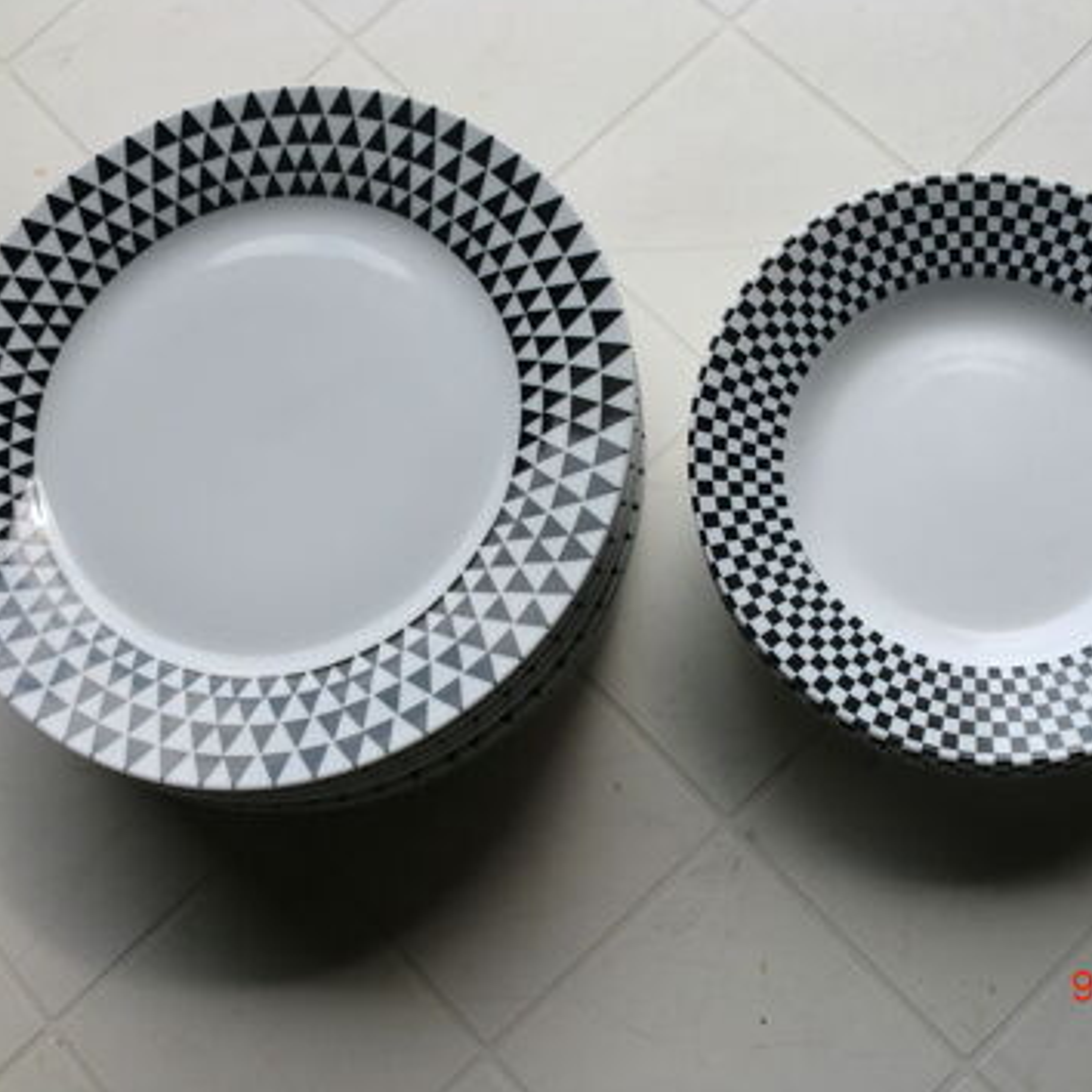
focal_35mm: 42
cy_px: 543
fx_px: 1499
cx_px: 626
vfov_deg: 40.0
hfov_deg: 39.9
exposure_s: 1/640
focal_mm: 6.3
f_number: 3.1
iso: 64
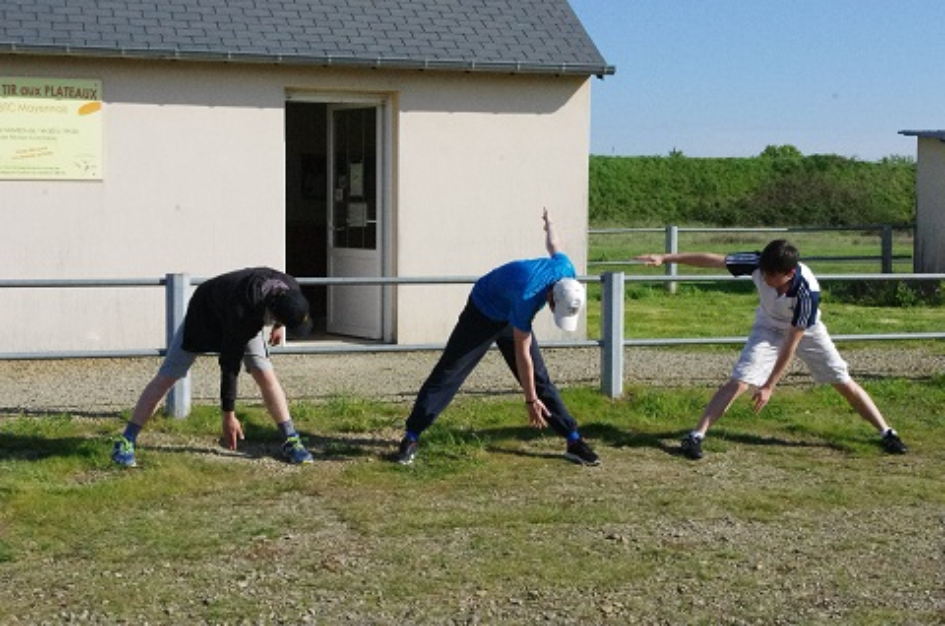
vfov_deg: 25.9
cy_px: 313
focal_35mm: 52
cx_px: 472
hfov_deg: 38.3
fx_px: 1362
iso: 6400
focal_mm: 35
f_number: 16
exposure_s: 1/3200
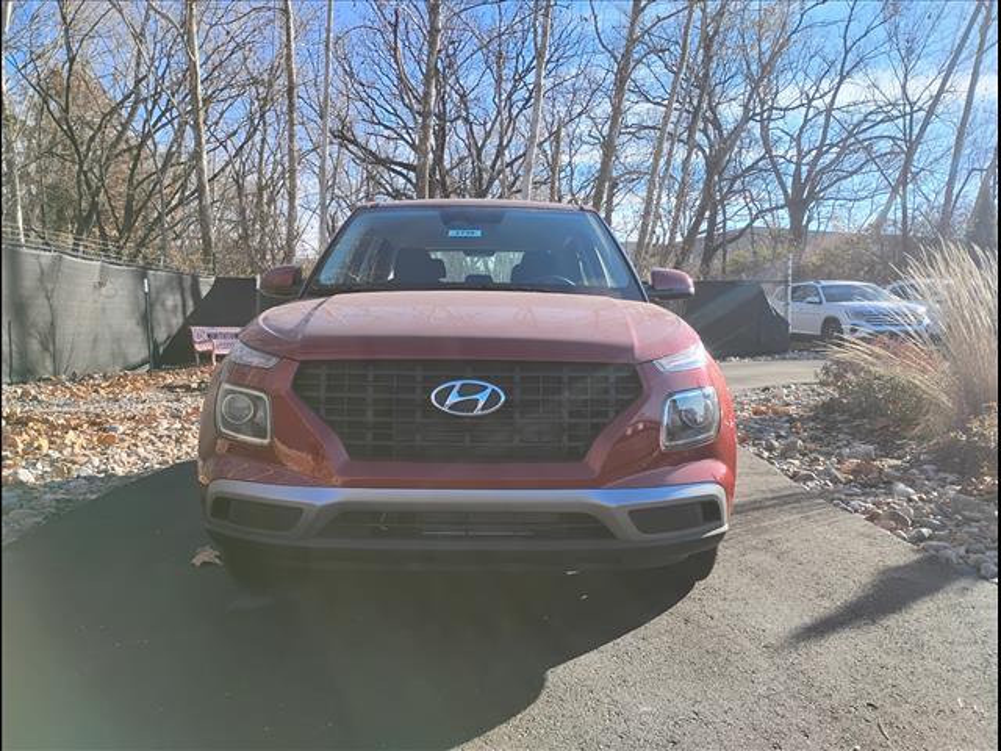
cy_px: 376
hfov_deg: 63.4
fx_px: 810
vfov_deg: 49.7
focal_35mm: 28
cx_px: 500
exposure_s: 1/400
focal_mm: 4.26
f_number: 1.8
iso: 100
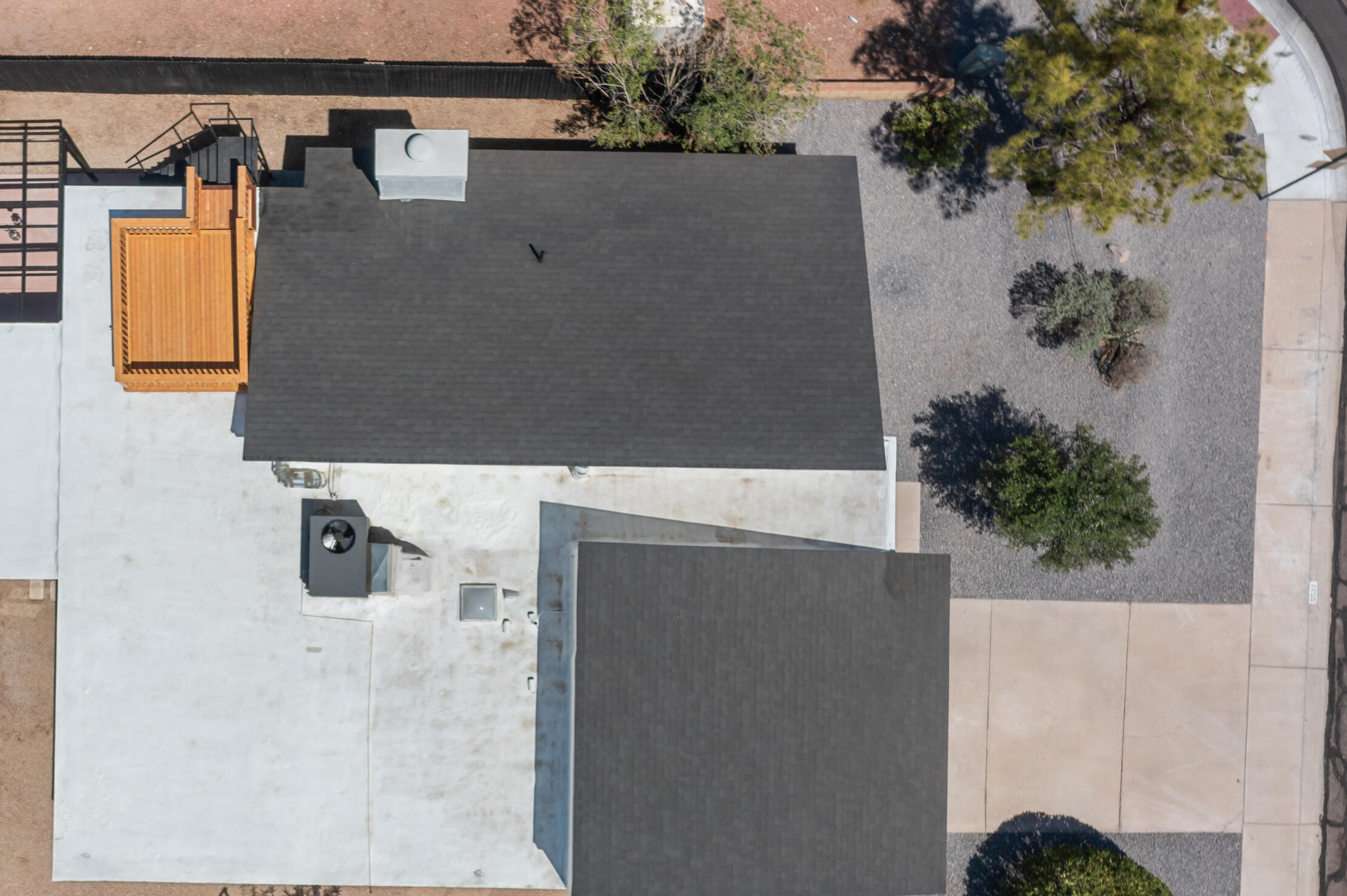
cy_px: 598
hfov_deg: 49.7
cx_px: 435
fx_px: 1421
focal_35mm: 38
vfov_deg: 34.7
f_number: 4.5
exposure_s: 1/200
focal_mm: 10.26
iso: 100
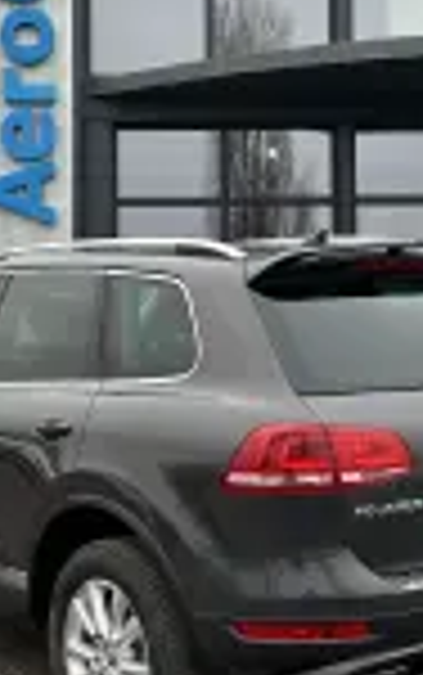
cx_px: 158
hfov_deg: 19.7
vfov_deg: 30.9
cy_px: 248
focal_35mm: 66
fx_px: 1215
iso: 50
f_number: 1.5
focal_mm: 5.7
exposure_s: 1/476
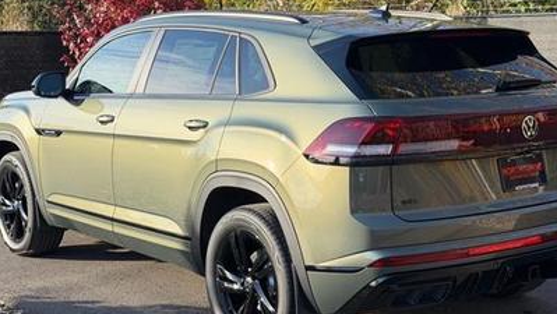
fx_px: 975
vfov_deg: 18.3
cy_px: 155
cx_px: 306
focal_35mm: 66
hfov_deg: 31.8
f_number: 1.78
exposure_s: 1/1403
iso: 64
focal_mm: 6.76
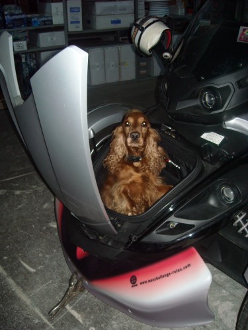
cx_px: 124
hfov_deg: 40.7
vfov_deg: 52.6
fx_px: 334
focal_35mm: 35
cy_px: 165
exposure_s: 1/60
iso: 200
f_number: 2.8
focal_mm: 5.7
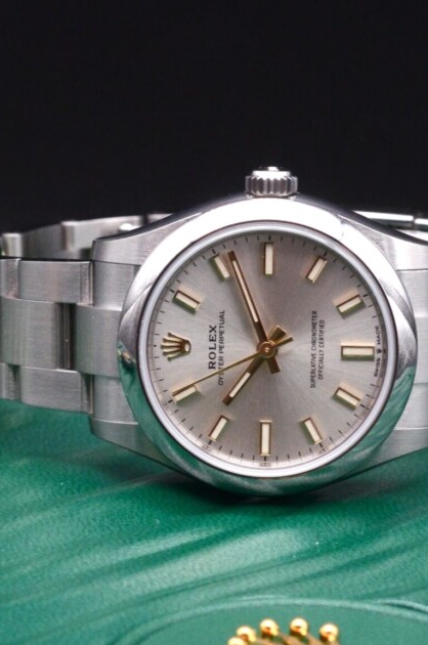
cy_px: 358
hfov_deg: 6.8
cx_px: 250
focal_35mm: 200
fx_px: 3578
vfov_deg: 10.3
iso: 1600
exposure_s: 1/160
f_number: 13
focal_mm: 60
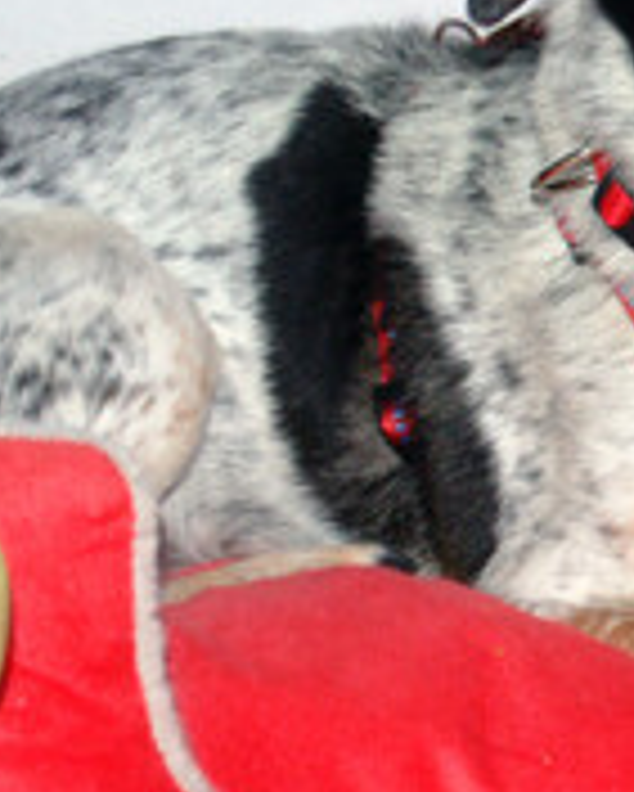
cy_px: 216
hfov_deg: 8.7
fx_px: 4126
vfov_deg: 10.9
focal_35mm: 176
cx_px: 755
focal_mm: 55
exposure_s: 1/60
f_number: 5.6
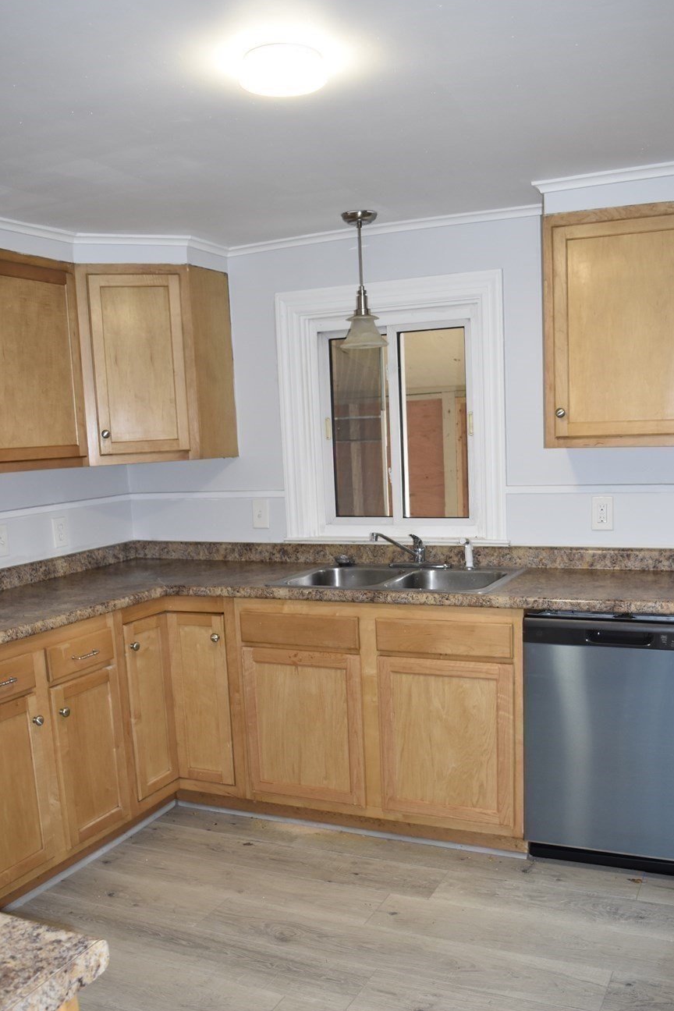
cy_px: 584
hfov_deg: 41.1
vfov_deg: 58.4
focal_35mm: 32
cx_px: 349
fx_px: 899
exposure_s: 1/60
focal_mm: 18
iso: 800
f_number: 4
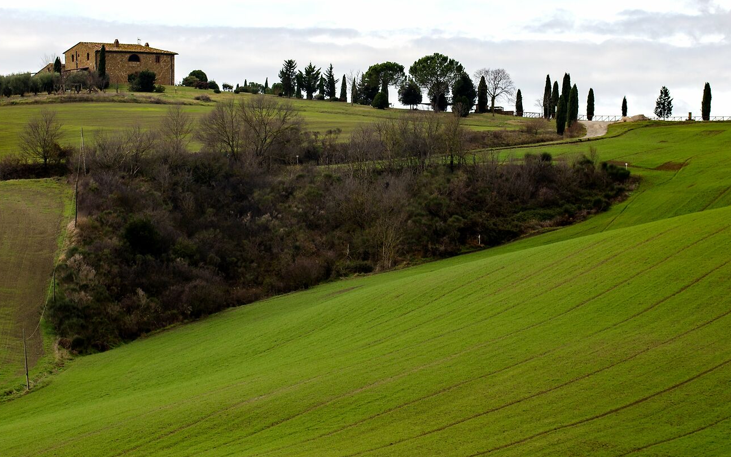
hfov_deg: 12.3
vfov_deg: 7.7
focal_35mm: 170
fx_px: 3387
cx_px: 389
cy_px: 168
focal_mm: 90
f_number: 6.3
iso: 100
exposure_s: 1/200
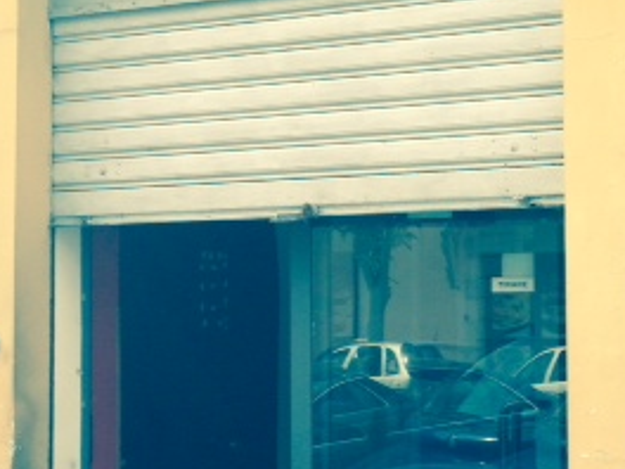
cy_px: 272
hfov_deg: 24.4
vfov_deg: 18.4
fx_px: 1444
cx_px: 343
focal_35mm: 80
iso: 50
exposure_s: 1/343
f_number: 2.4
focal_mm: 4.12
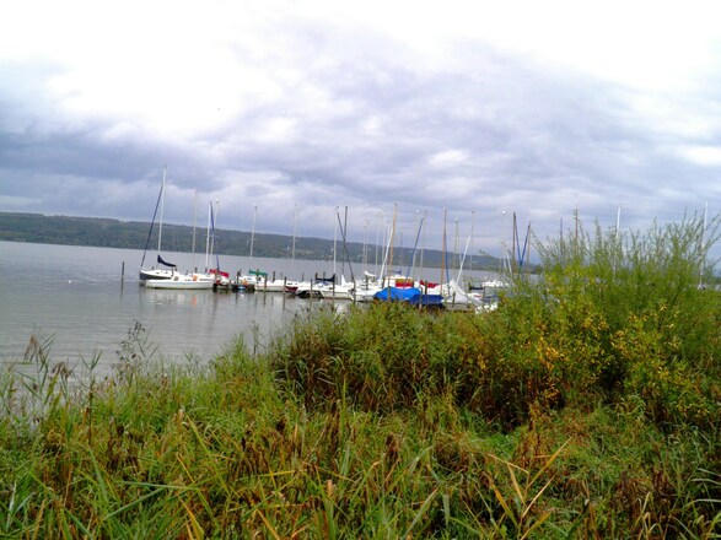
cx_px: 360
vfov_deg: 46.8
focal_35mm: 30
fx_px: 625
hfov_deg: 60.0
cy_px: 270
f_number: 5.9
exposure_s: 1/80
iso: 100
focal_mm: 5.5
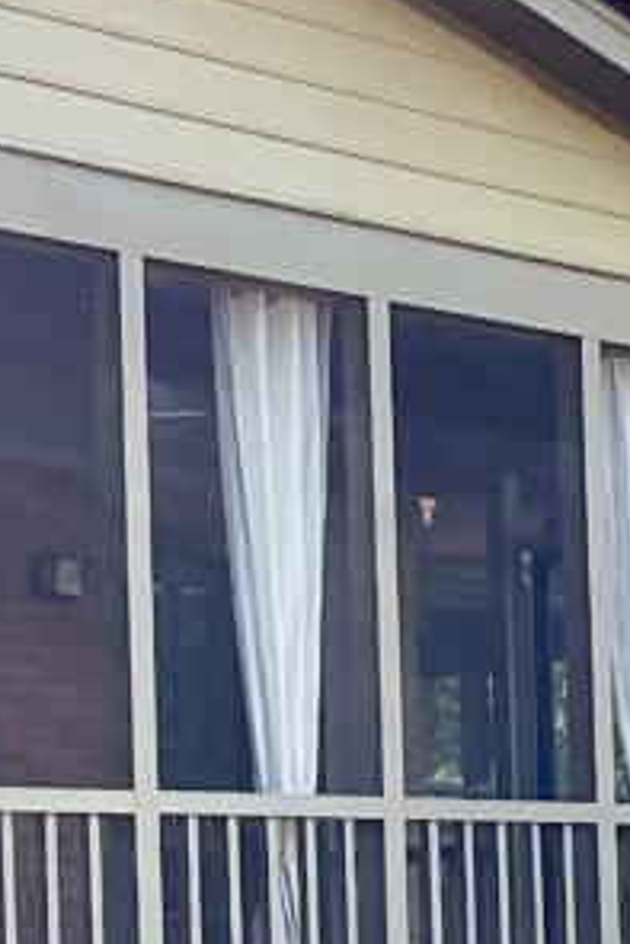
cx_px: 358
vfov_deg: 15.4
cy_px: 883
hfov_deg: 10.5
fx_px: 3434
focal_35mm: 131
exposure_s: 1/120
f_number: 2.4
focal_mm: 3.3
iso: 80
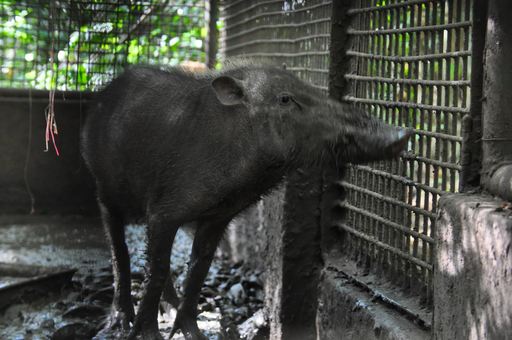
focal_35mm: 90
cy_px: 170
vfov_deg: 15.2
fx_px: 1279
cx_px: 256
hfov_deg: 22.6
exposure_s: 1/30
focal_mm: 60
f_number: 5.3
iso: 1000
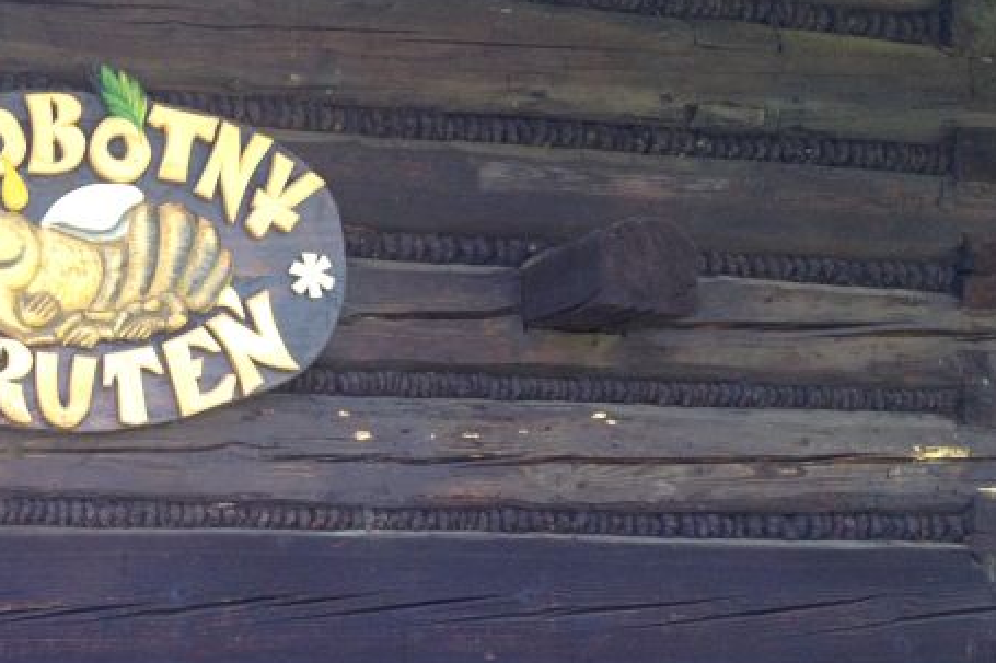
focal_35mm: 64
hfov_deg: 30.5
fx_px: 1770
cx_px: 169
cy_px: 433
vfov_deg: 21.2
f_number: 2.4
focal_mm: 4.28
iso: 80
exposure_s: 1/120
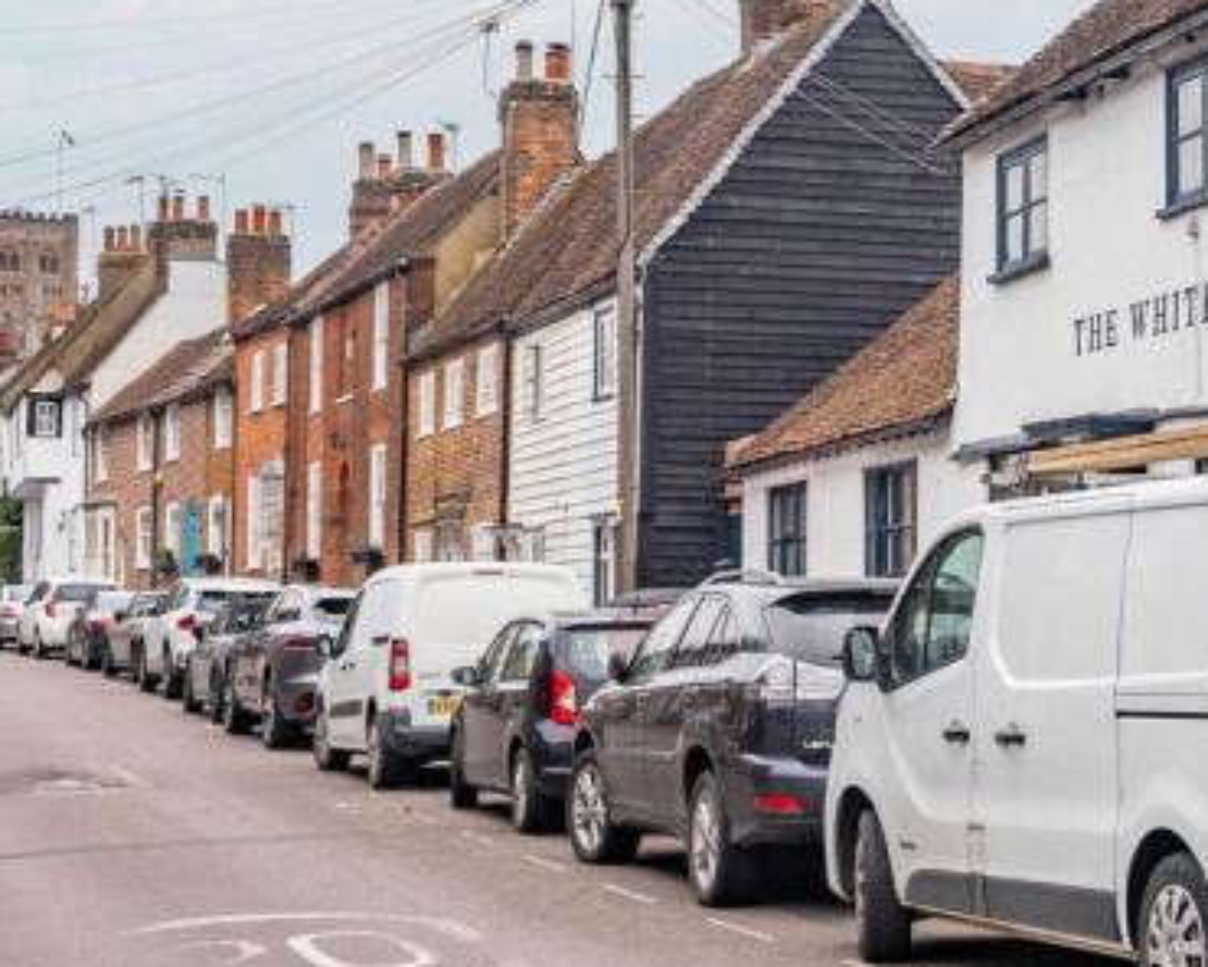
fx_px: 3253
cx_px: 833
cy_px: 376
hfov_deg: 20.9
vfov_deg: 16.9
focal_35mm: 91
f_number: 5
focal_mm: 35
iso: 80
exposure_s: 1/250
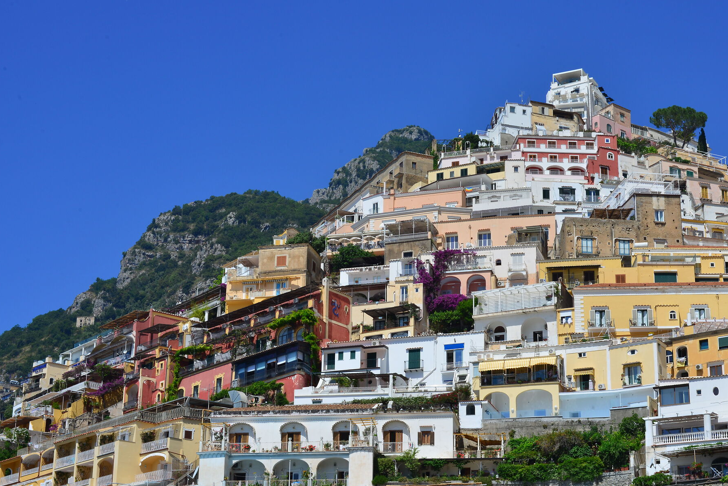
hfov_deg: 29.9
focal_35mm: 67
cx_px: 476
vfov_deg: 20.3
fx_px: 1355
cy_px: 303
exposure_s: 1/125
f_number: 16
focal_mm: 50
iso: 125
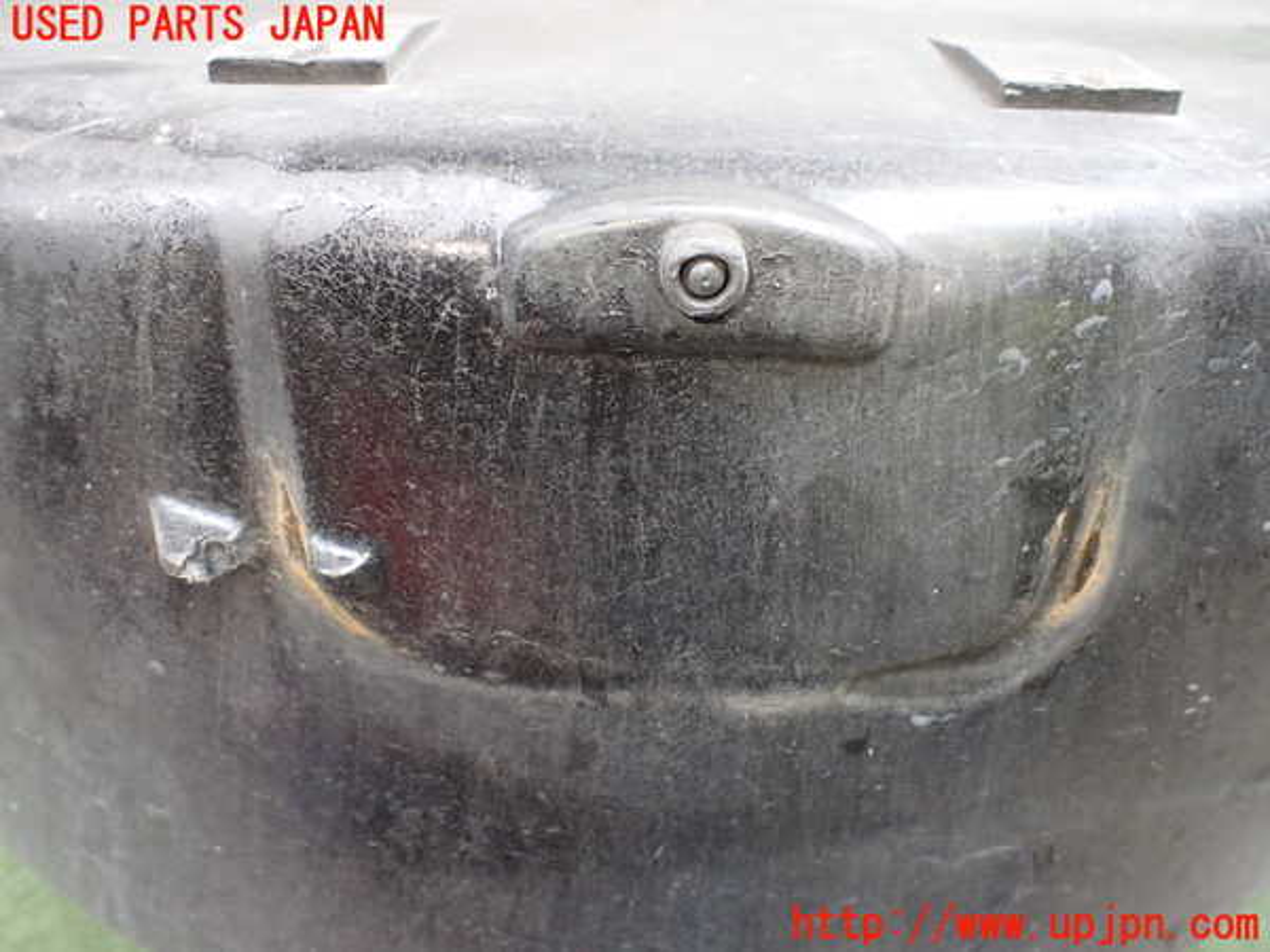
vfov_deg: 46.8
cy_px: 476
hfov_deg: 60.0
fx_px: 1101
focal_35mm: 30
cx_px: 635
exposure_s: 1/100
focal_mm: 5.4
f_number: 2.3
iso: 800
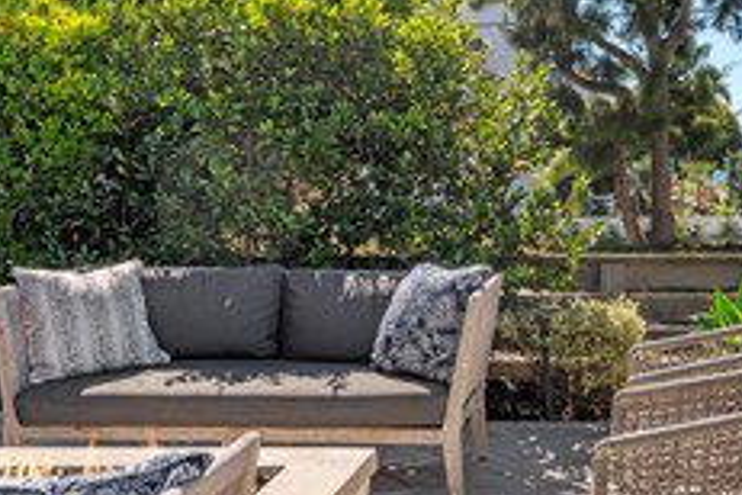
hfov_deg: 31.9
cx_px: 604
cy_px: 154
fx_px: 1257
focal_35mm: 61
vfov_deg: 22.1
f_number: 9
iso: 80
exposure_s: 1/200
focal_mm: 22
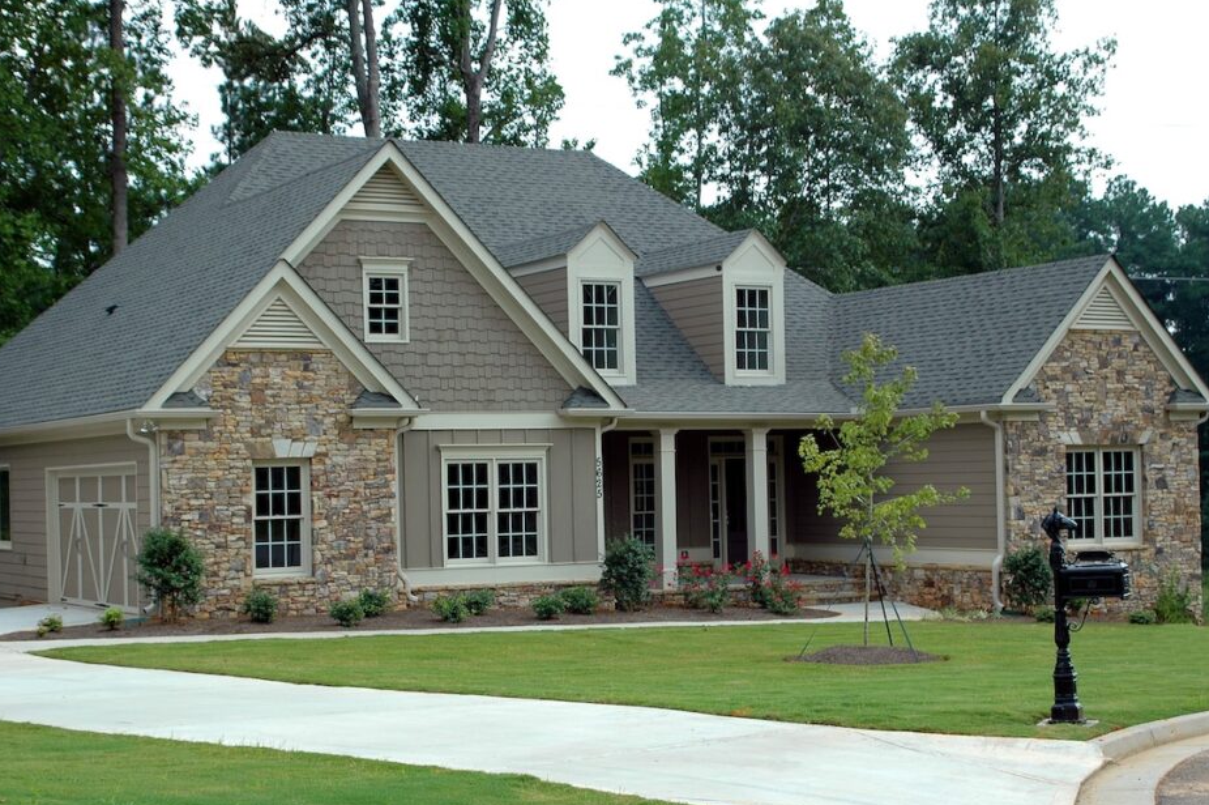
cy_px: 440
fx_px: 2114
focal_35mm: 63
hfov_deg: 31.9
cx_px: 585
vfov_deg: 21.5
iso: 200
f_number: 8
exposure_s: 1/250
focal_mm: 38
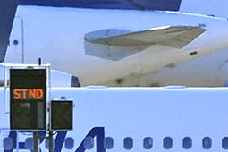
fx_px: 11944
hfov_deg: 1.1
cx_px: 205
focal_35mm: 1886
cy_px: 165
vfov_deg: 0.7
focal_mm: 300
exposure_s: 1/1250
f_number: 7.1
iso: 560
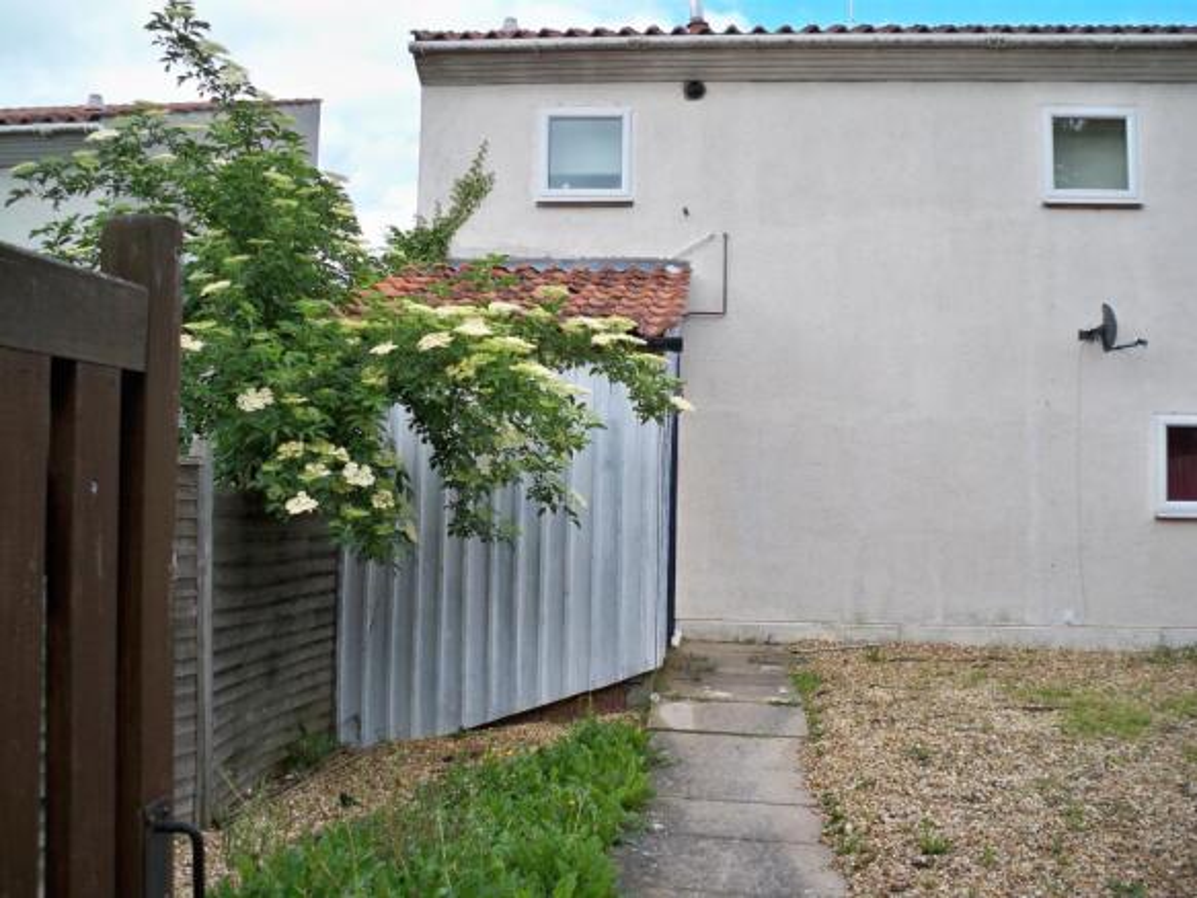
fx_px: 1210
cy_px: 449
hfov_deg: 52.6
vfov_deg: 40.7
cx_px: 598
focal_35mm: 35
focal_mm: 6.3
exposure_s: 1/250
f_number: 3.1
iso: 64
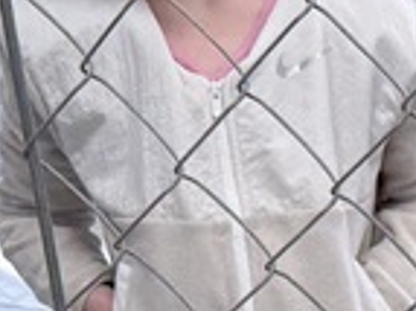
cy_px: 523
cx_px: 727
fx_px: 2065
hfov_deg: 10.8
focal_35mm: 172
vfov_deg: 8.4
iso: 64
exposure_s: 1/120
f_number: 1.78
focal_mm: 6.76
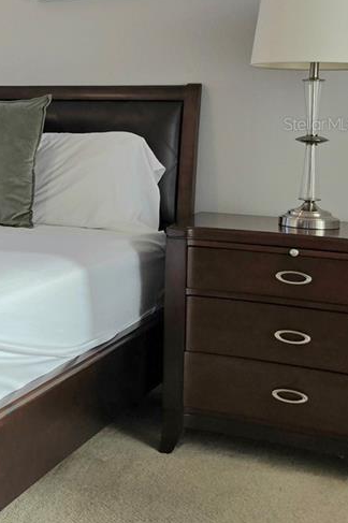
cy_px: 124
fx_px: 857
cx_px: -124
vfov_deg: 33.2
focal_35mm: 59
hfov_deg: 20.6
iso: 64
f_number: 1.7
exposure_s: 1/120
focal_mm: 6.3
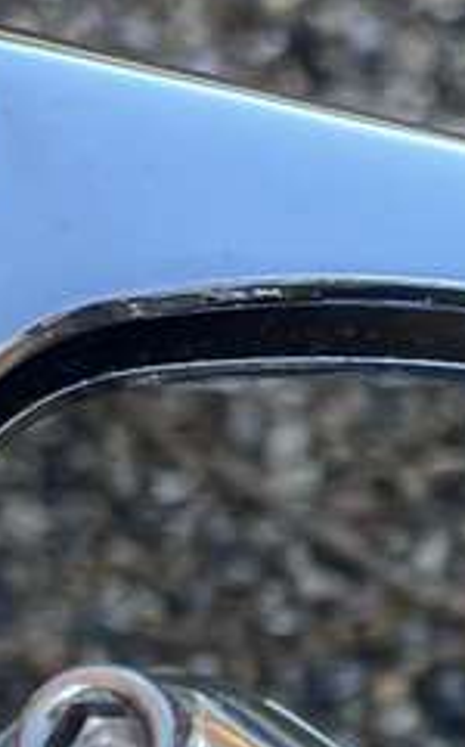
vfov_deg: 9.1
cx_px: 831
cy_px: 902
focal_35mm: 229
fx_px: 4657
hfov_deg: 5.6
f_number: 1.6
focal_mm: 4.2
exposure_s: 1/121
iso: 40
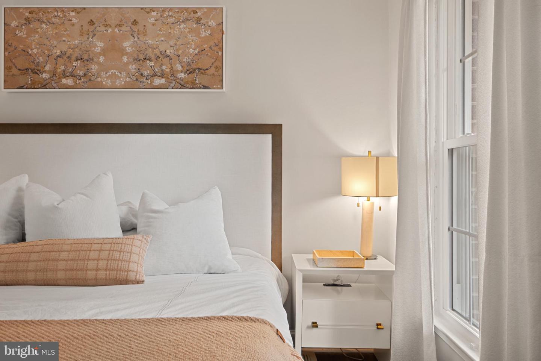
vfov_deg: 43.6
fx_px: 451
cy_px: 180
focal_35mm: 30
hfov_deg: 61.9
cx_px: 270
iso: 100
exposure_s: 1
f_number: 9
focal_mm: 20
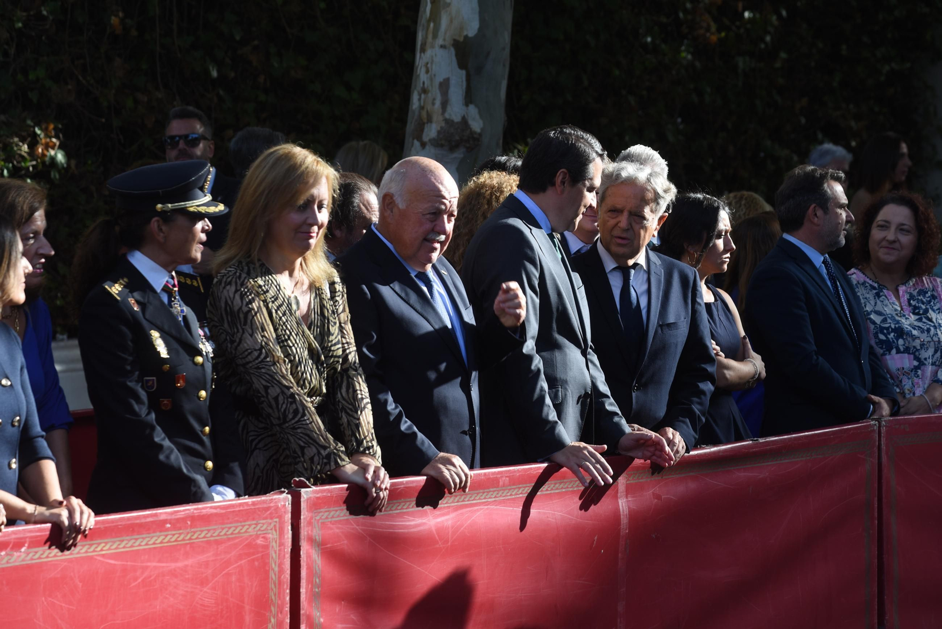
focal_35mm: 145
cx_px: 471
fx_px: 3795
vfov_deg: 9.5
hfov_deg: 14.1
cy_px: 314
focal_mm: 145
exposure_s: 1/125
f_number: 5
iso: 110
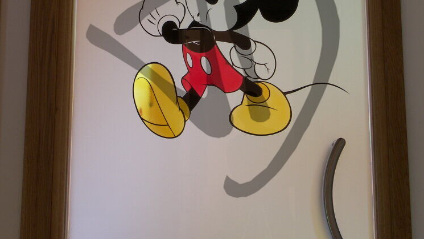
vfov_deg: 15.7
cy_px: 21
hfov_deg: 27.9
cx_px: 213
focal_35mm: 76
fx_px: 854
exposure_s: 6
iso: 50
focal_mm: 11
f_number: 8
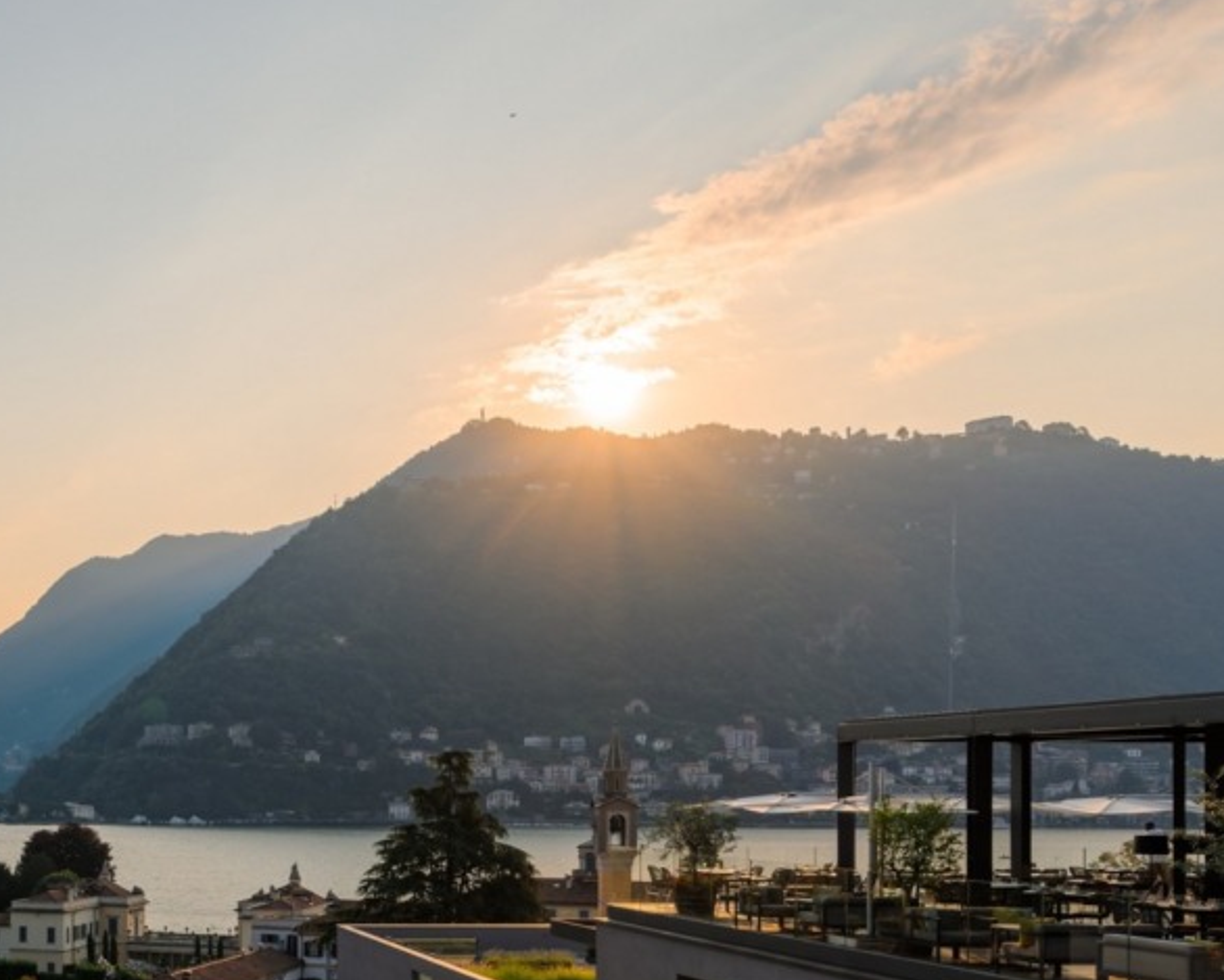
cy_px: 812
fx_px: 1485
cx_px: 6
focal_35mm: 41
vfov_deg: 35.1
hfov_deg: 39.6
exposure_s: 1/800
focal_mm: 20
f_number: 8
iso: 64
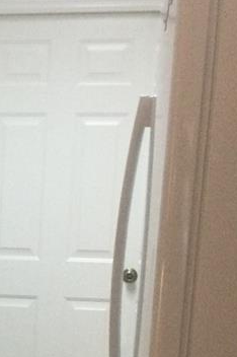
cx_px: -112
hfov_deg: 11.9
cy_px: 408
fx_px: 1088
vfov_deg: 17.8
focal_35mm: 110
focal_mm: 3.3
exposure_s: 1/30
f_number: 2.4
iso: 125
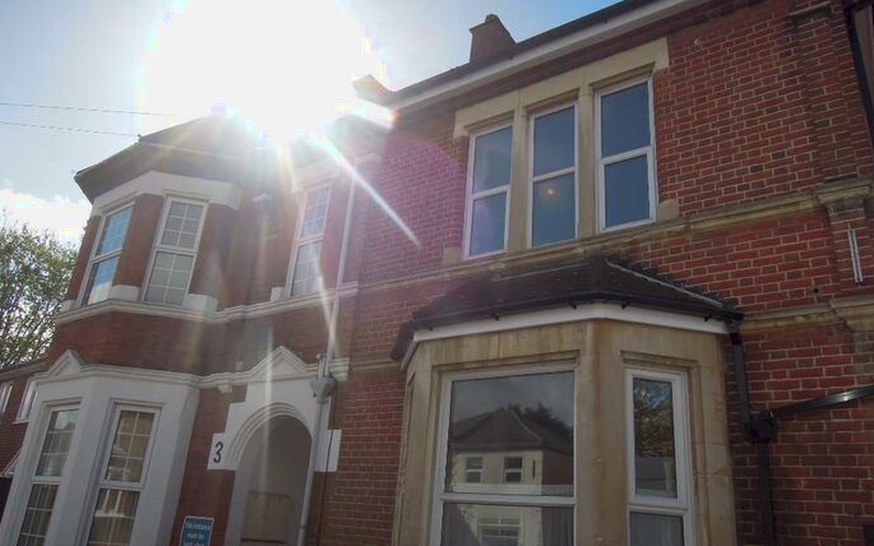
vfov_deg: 47.6
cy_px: 288
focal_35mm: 26
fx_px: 619
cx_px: 435
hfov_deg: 70.4
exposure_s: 1/1600
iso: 160
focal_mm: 4.3
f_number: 3.5
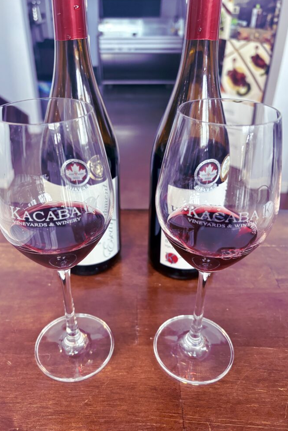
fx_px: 336
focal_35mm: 28
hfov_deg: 46.3
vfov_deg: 65.5
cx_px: 131
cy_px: 211
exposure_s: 1/60
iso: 320
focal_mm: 5.96
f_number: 1.6
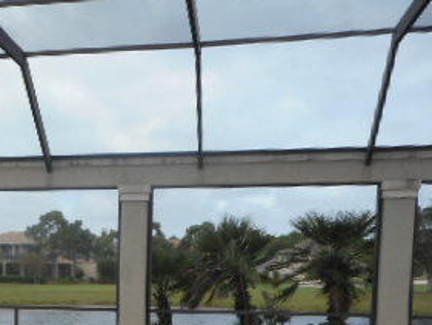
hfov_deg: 32.3
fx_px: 712
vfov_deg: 24.2
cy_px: 347
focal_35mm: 57
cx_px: 54
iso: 80
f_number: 3.7
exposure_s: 1/400
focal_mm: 4.5
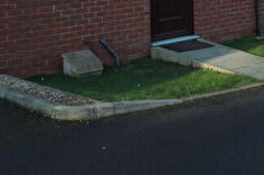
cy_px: -128
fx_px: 579
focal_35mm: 79
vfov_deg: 15.2
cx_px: 183
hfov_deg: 25.5
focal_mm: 4.3
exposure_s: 1/250
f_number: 3
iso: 80
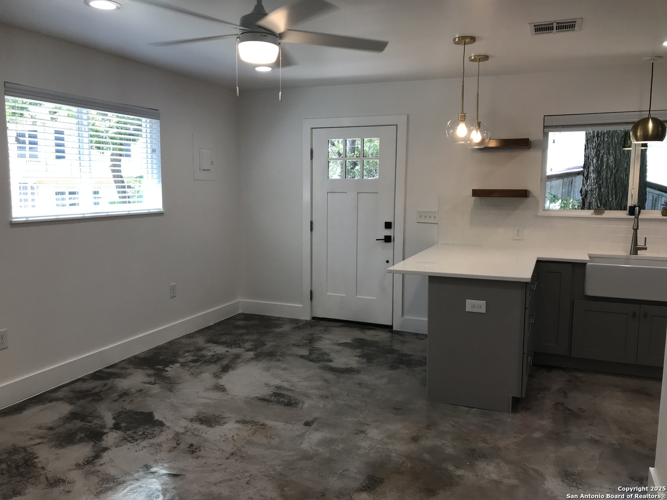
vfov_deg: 49.7
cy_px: 250
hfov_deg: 63.4
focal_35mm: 28
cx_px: 334
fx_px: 540
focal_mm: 3.99
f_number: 1.8
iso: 25
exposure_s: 1/120
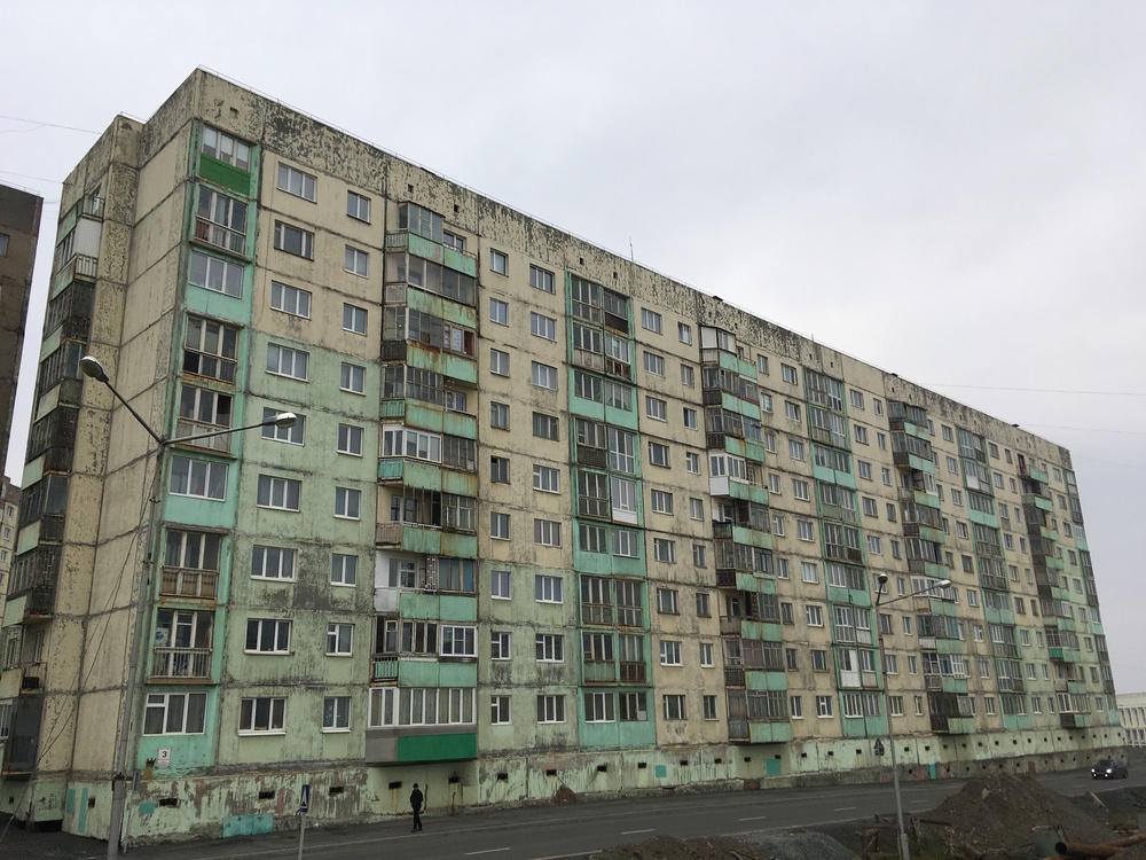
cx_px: 573
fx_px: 960
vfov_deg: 48.2
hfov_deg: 61.7
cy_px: 430
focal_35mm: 29
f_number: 2.2
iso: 25
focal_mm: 4.15
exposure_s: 1/506
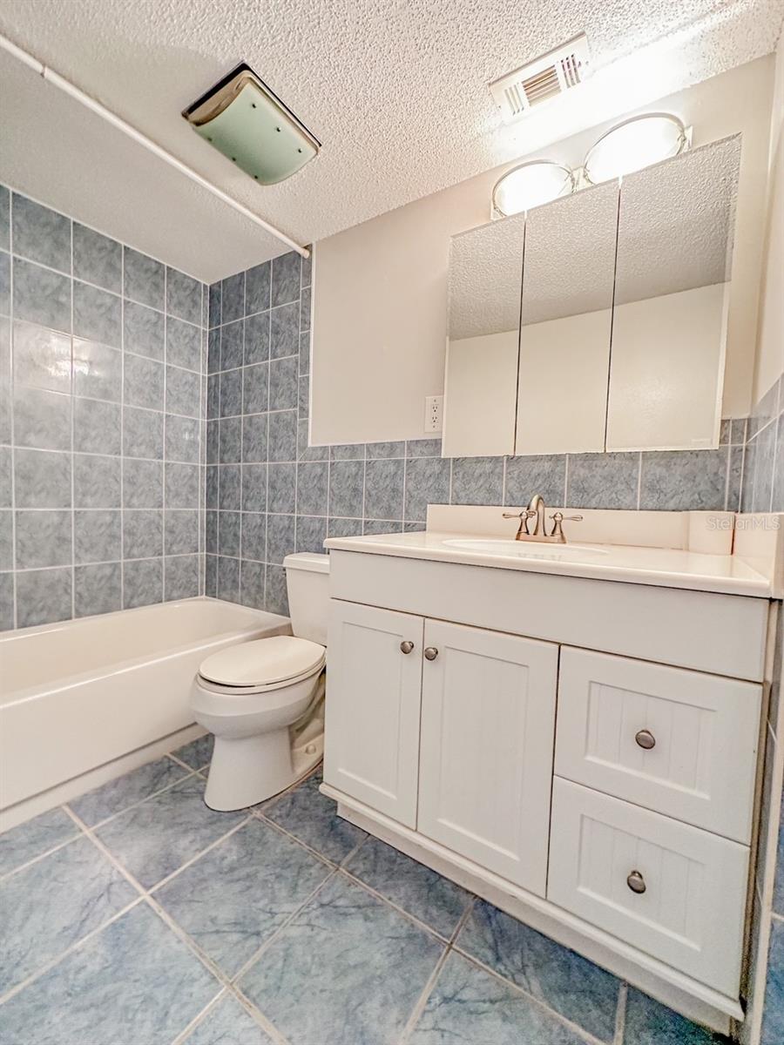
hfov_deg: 85.7
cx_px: 392
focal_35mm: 14
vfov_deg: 102.1
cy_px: 522
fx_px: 423
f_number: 2.2
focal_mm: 2.22
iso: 1000
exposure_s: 1/60
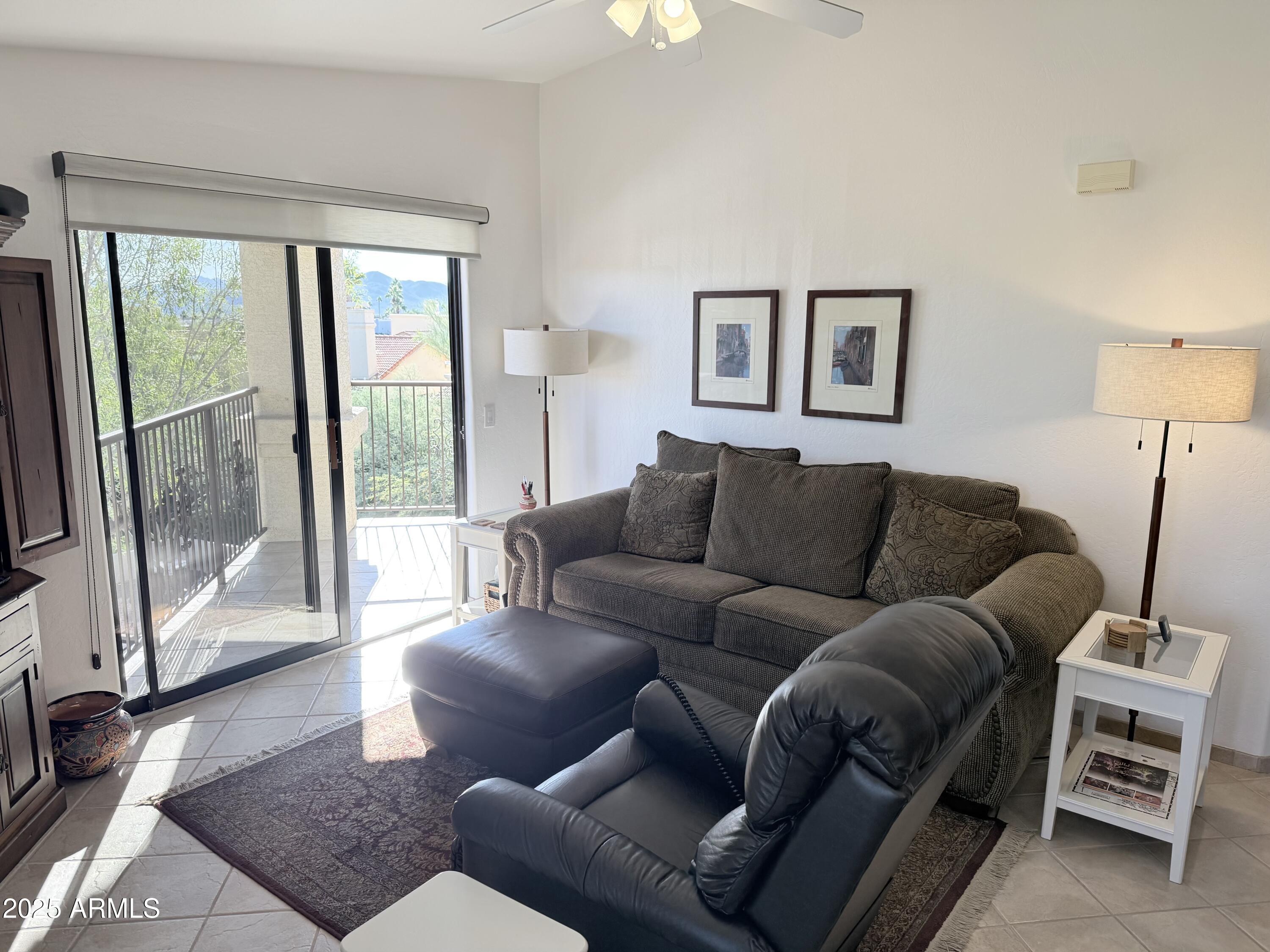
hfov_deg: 71.6
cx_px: 635
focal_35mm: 24
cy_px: 476
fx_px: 881
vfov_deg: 56.8
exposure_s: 1/410
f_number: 1.78
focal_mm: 6.76
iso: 100
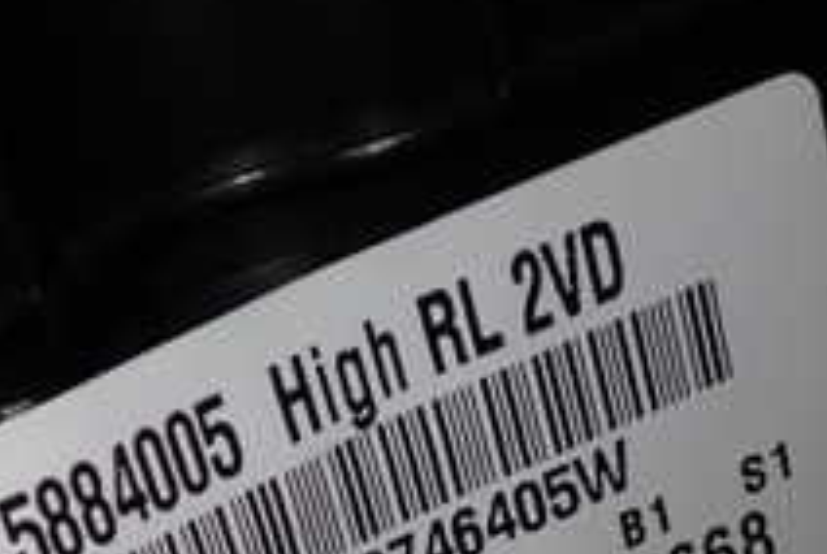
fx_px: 2162
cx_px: 125
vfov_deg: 14.2
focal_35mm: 94
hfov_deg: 21.3
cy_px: 663
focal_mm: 5.79
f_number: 7.1
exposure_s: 1/30
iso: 200
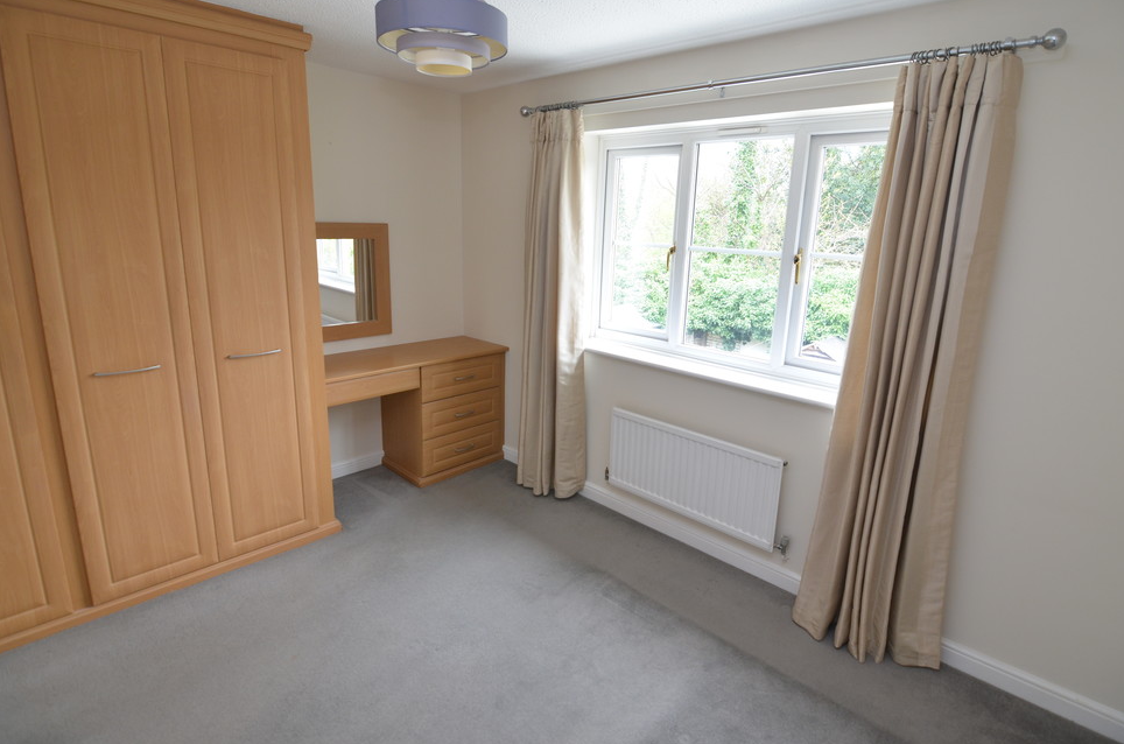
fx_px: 546
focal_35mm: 18
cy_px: 360
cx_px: 576
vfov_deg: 68.5
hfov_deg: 91.6
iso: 400
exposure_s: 1/80
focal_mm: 11
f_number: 4.5
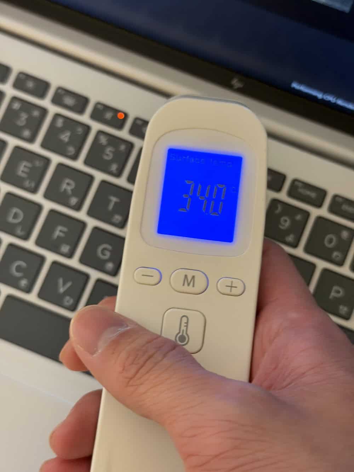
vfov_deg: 39.7
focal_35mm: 48
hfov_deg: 30.3
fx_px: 654
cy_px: 236
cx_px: 177
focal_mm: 6.8
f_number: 1.8
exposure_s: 1/40
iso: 200
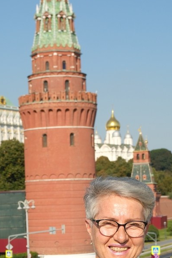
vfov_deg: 18.6
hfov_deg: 12.9
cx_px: 79
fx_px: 760
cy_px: 279
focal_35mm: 106
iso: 160
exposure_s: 1/450
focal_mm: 27
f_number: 8
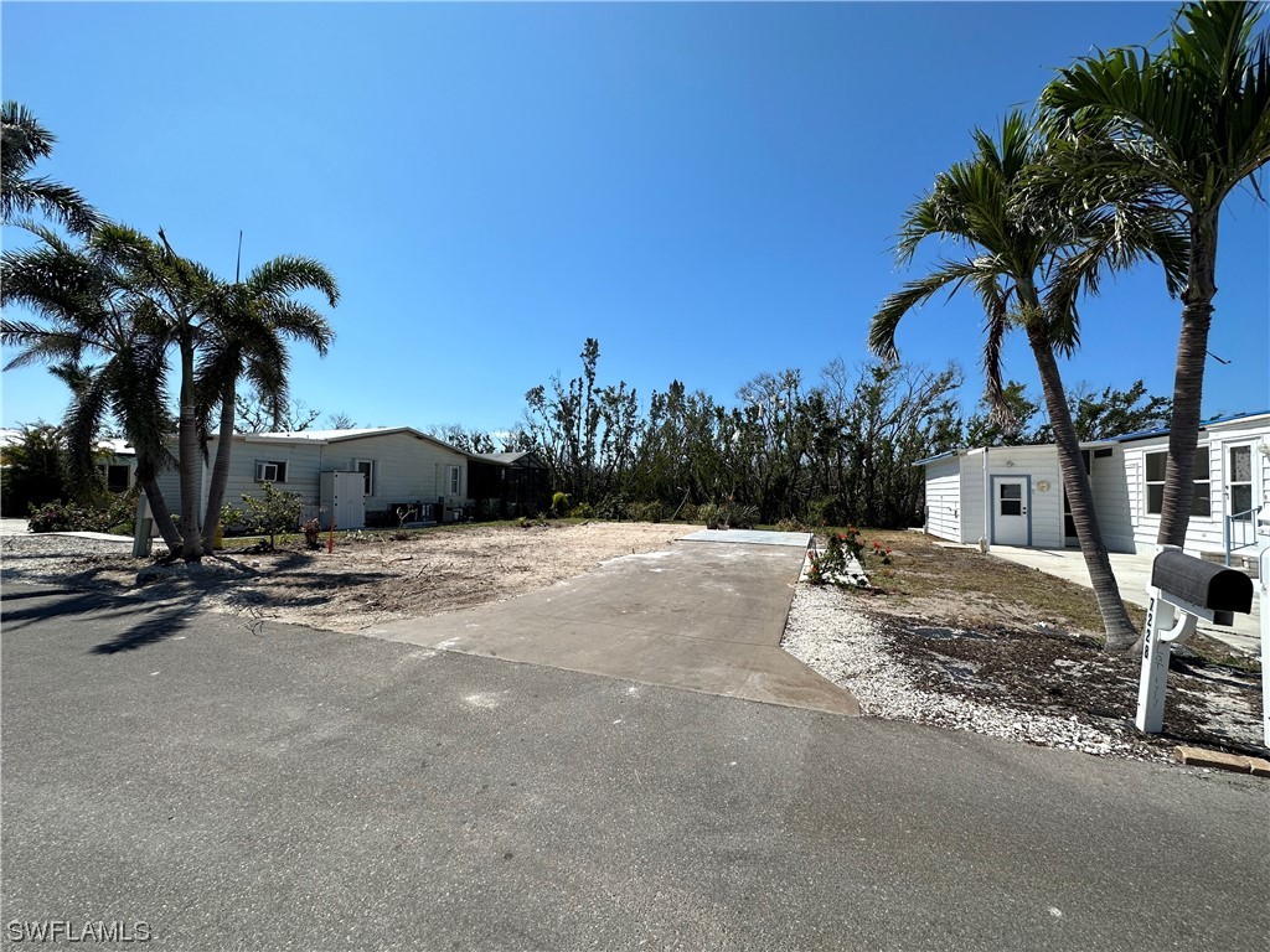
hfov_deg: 102.1
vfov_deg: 85.7
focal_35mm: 14
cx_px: 635
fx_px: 514
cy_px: 476
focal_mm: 2.22
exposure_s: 1/2817
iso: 50
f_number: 2.2
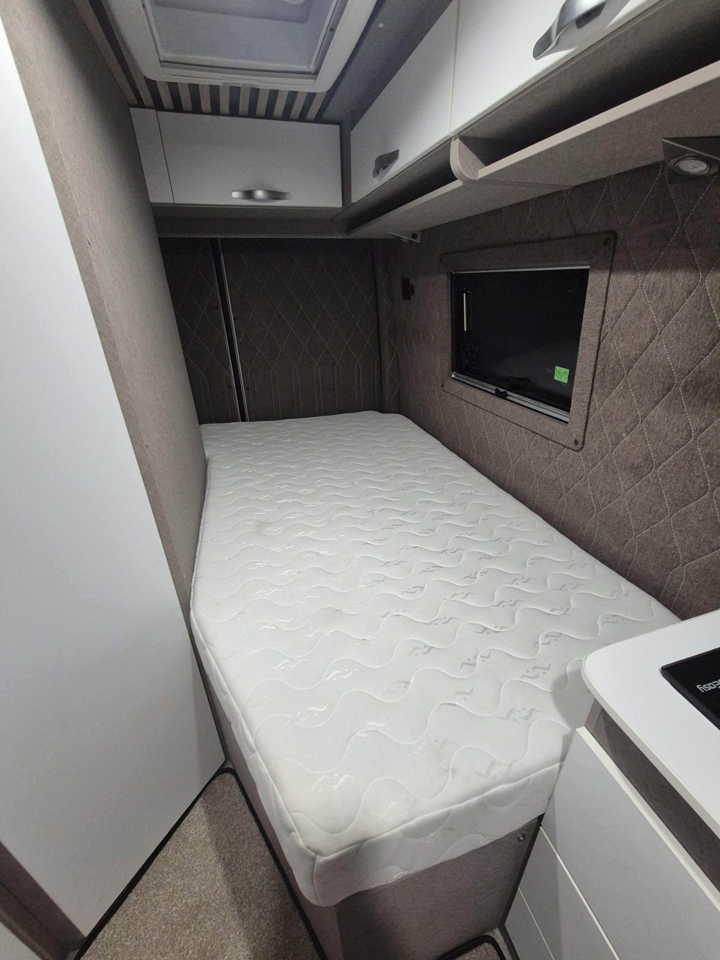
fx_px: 361
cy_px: 480
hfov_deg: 89.9
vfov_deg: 106.2
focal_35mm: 13
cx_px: 360
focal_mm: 2.2
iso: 500
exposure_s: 1/100
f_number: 2.2
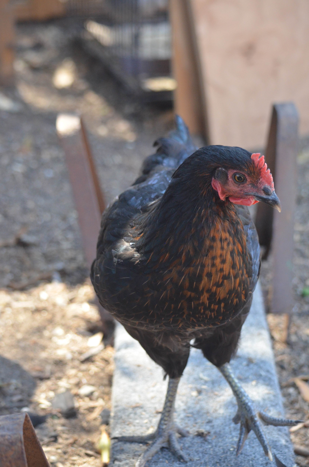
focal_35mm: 87
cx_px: 154
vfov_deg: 23.4
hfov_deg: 15.6
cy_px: 234
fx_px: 1125
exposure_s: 1/400
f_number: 4.5
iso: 1600
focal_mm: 58
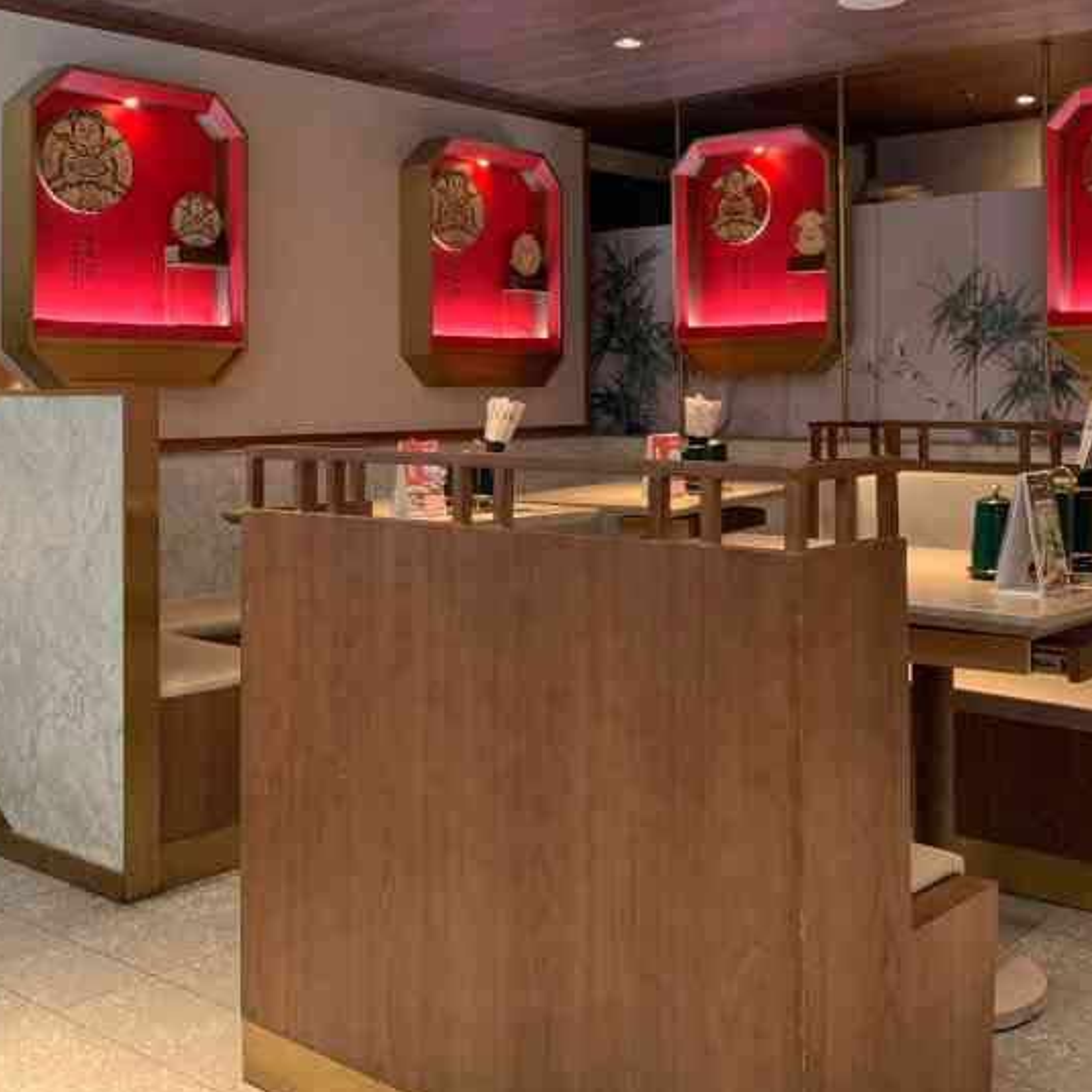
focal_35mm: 40
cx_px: 652
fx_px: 1428
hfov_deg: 41.7
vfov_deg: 41.5
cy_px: 392
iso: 320
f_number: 1.8
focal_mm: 4.25
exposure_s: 1/60
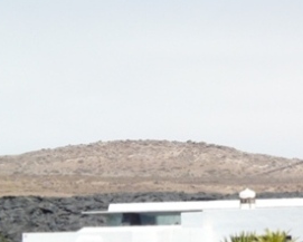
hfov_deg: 5.0
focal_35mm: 387
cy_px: 270
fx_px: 3472
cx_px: 403
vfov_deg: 4.0
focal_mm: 23.7
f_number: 5.6
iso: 100
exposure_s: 1/320
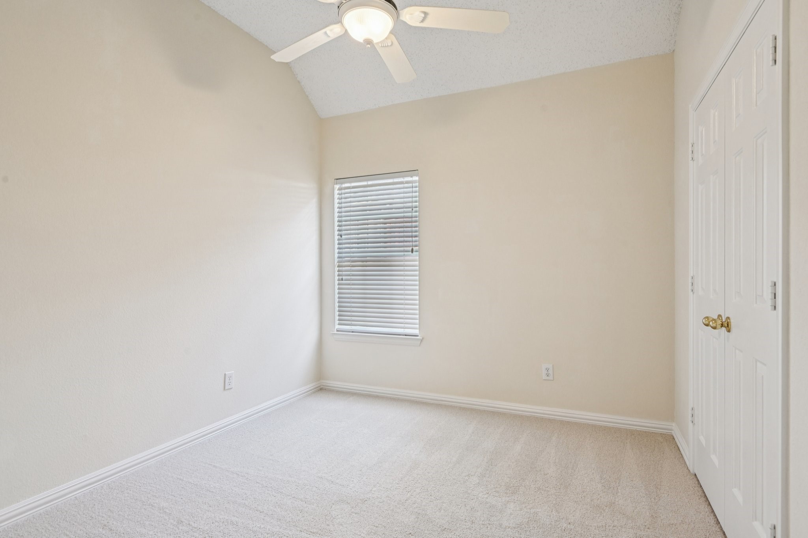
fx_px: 426
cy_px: 269
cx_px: 404
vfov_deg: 64.5
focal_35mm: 19
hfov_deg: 86.9
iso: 400
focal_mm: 19
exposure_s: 1/20
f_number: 8
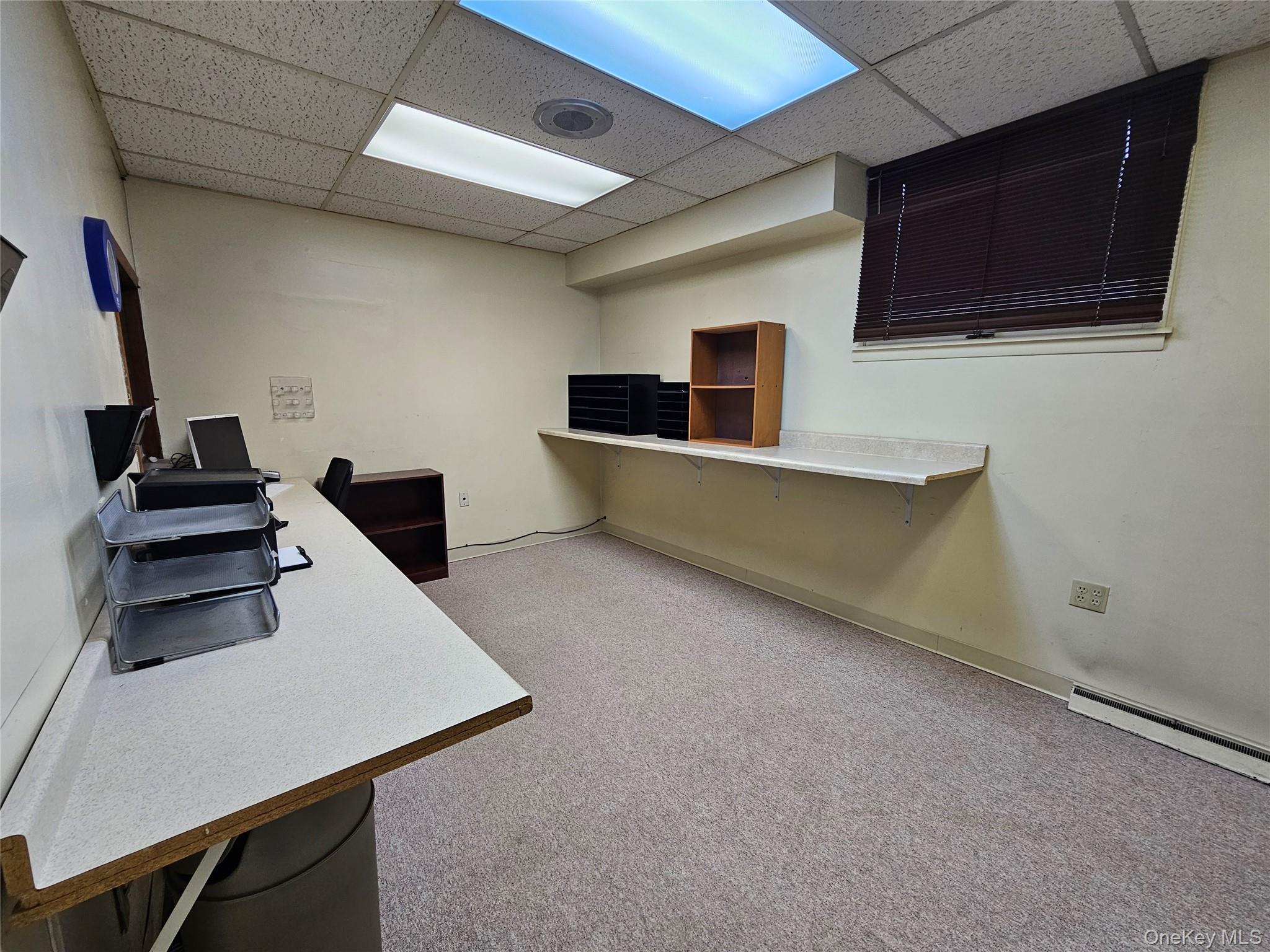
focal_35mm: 13
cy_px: 476
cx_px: 635
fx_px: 477
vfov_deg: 89.9
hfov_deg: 106.2
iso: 125
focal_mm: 2.2
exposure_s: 1/60
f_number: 2.2
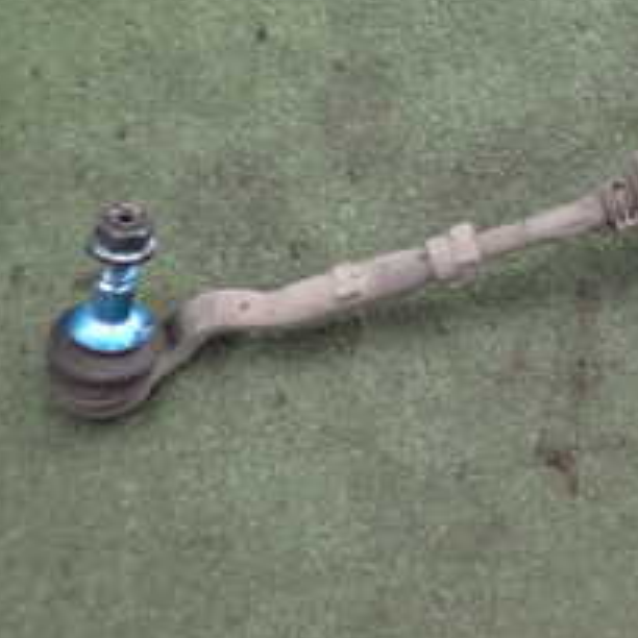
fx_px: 1626
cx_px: 763
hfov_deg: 20.7
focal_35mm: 78
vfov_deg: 21.7
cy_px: 78
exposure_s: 1/30
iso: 250
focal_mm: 5.4
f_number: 2.3
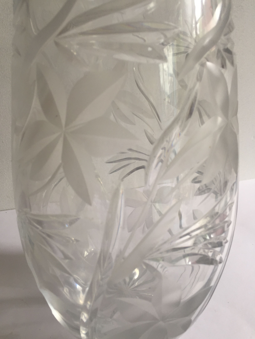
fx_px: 285
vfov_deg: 61.7
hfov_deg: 48.2
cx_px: 128
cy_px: 170
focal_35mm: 29
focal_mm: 4.15
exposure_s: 1/50
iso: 32
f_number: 2.2
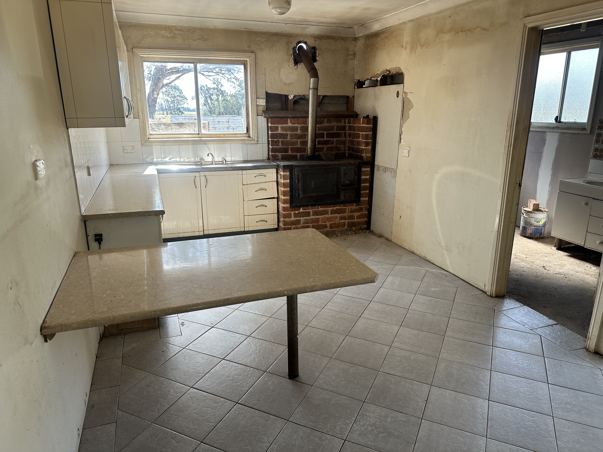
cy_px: 226
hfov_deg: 71.6
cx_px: 302
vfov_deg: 56.8
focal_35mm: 24
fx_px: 418
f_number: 1.78
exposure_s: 1/247
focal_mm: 6.86
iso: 80
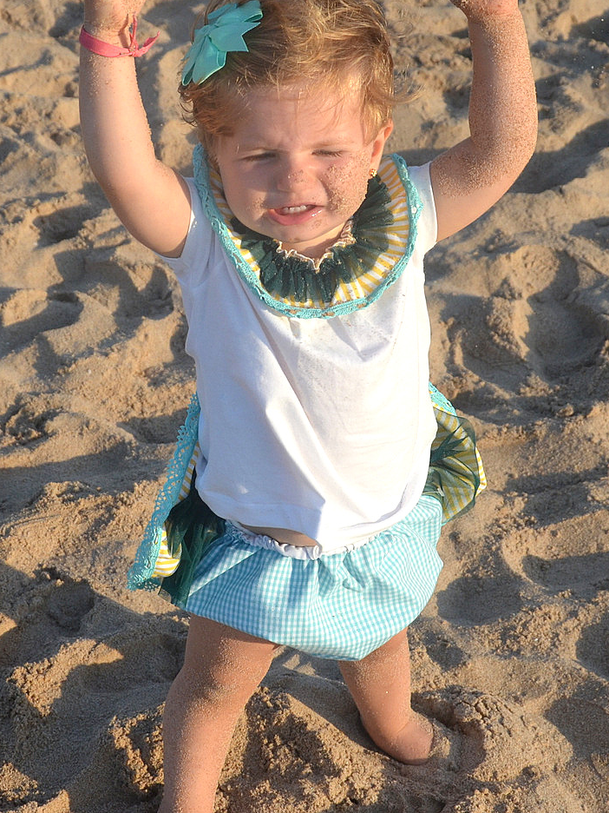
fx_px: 1877
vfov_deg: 24.4
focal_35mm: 80
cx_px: 259
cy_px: 410
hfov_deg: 18.4
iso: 320
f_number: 4.5
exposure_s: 1/1600
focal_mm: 26
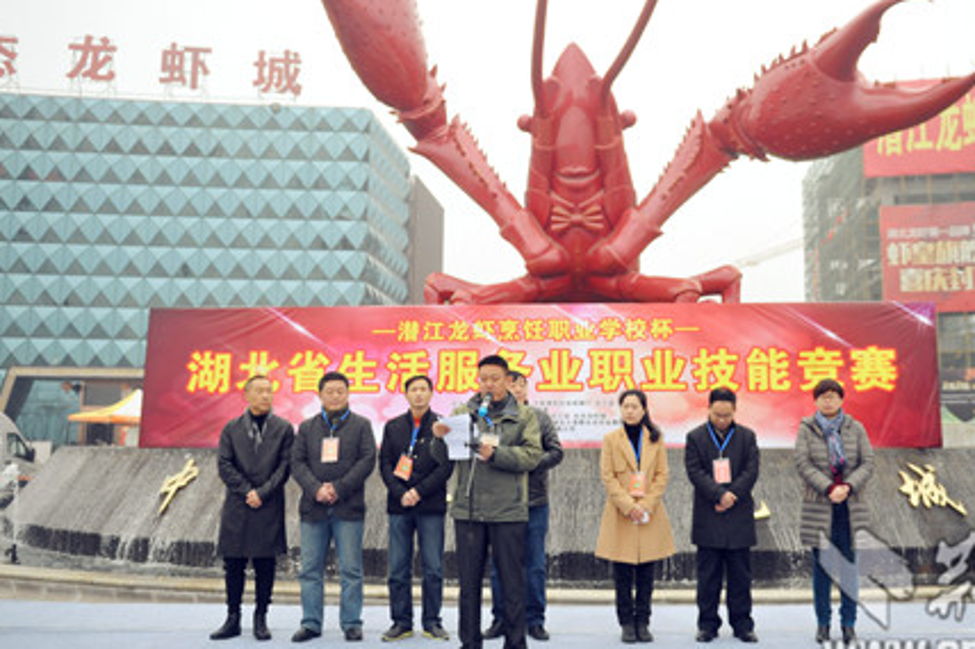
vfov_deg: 36.7
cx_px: 574
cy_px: 269
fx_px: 975
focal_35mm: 36
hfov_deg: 52.9
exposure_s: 1/2000
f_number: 2.8
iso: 1600
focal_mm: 28
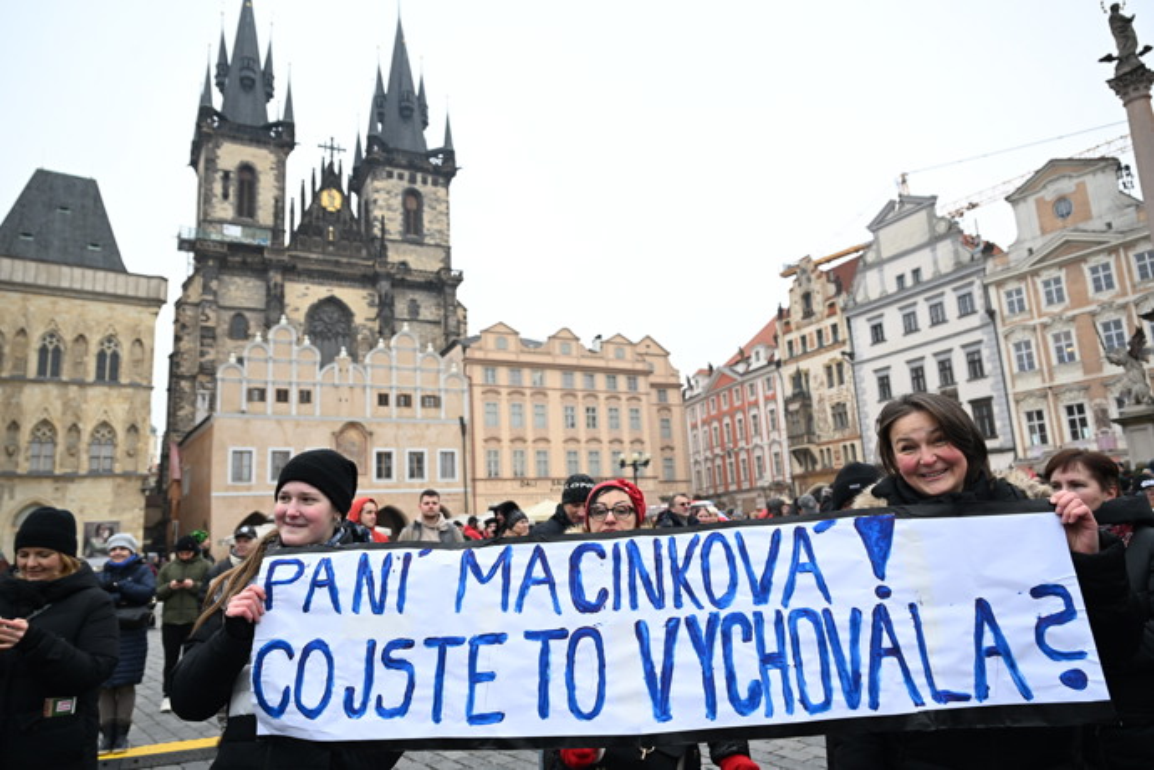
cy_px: 385
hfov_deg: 73.7
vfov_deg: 53.1
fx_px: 769
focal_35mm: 24
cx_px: 577
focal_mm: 24
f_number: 4.5
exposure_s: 1/1000
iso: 1250
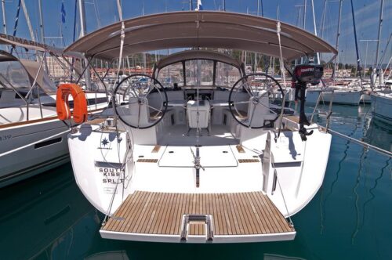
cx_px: 196
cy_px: 130
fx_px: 228
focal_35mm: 21
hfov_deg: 81.3
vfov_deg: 59.4
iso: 200
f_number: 8
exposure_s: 1/500
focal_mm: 14
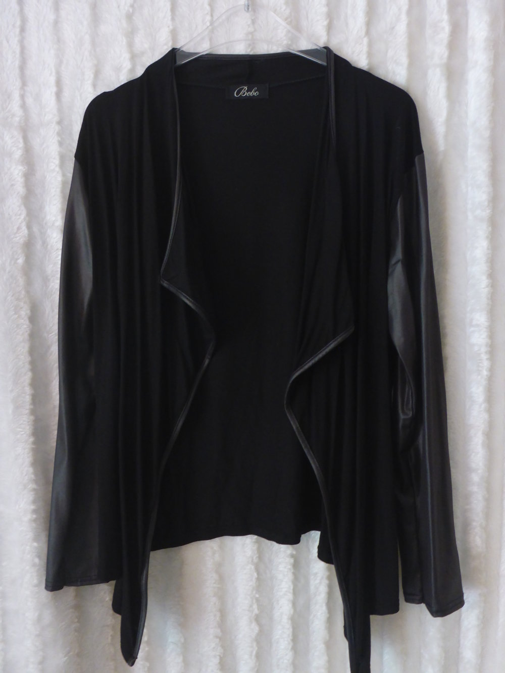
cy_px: 336
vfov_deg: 58.3
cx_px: 252
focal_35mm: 31
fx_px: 603
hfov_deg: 45.4
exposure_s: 1/6
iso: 400
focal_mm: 5.5
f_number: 3.5
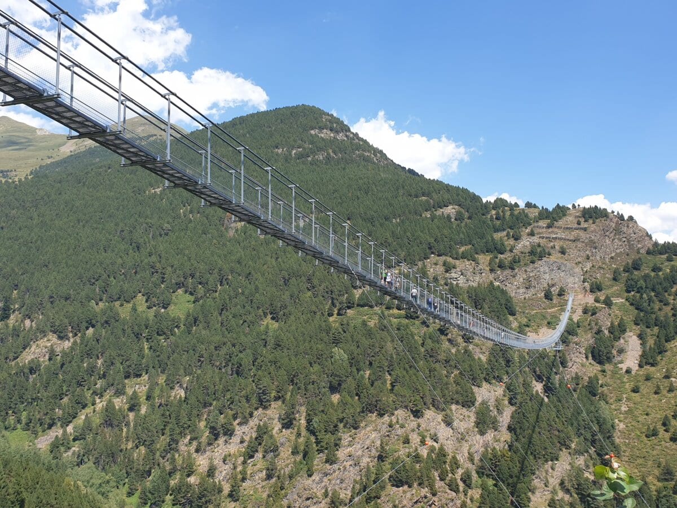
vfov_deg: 53.1
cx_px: 338
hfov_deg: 67.3
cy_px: 254
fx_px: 508
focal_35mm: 26
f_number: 2.4
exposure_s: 1/876
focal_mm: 4.3
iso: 50
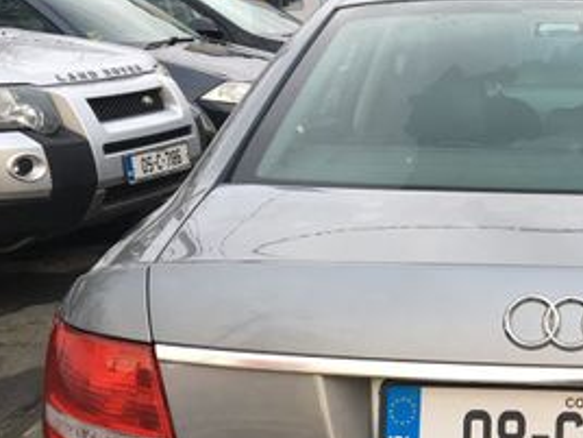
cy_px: 397
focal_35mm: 65
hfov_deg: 27.8
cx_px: 600
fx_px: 1095
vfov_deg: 22.0
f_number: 2.2
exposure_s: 1/33
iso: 32
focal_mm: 4.15
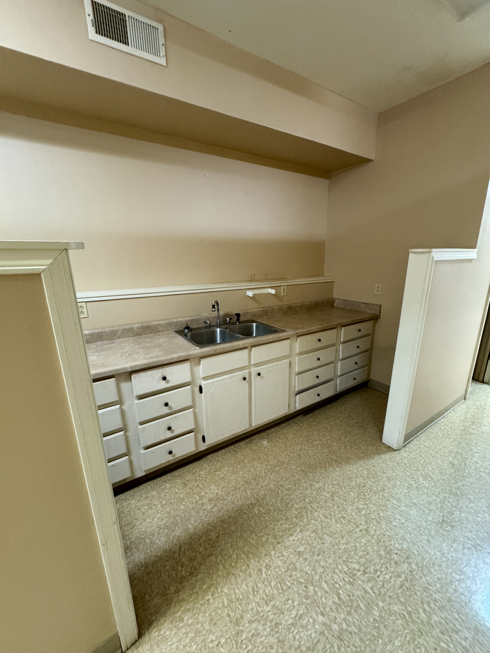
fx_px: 264
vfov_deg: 102.1
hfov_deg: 85.7
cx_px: 245
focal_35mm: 14
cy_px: 326
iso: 640
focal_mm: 2.22
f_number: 2.2
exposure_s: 1/60
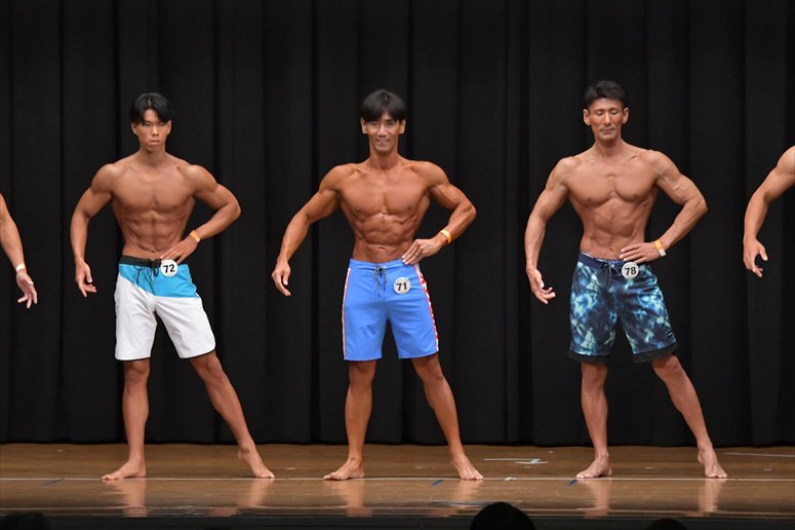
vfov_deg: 6.8
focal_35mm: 202
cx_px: 398
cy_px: 265
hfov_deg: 10.2
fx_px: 4459
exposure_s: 1/400
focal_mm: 135
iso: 6400
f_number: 5.6
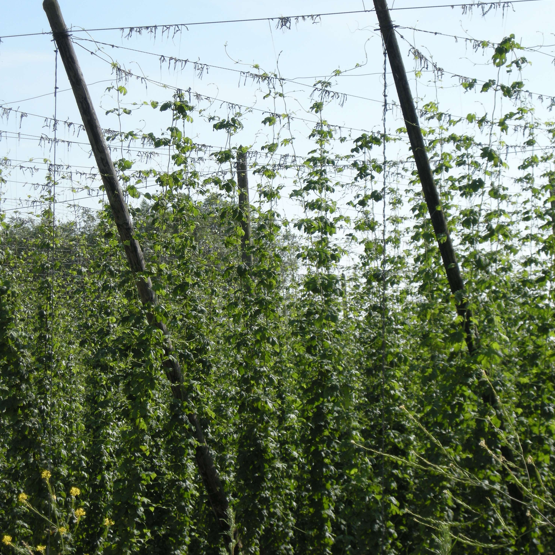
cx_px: 277
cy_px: 347
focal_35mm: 136
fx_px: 2467
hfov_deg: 12.8
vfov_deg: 12.8
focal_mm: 24.5
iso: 64
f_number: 5.6
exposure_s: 1/214
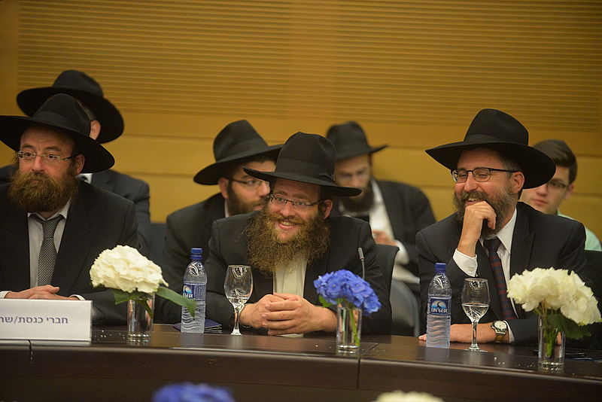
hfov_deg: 12.1
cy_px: 201
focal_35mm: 170
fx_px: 2844
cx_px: 301
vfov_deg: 8.1
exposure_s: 1/200
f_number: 2.8
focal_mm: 170
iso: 2000
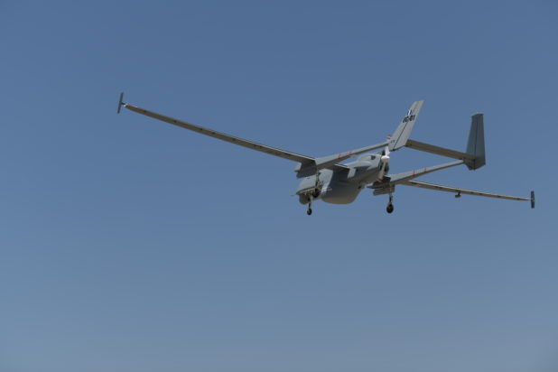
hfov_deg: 28.8
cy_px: 186
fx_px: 1085
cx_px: 279
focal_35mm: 70
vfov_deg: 19.5
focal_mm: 70
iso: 64
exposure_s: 1/1250
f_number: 4.5
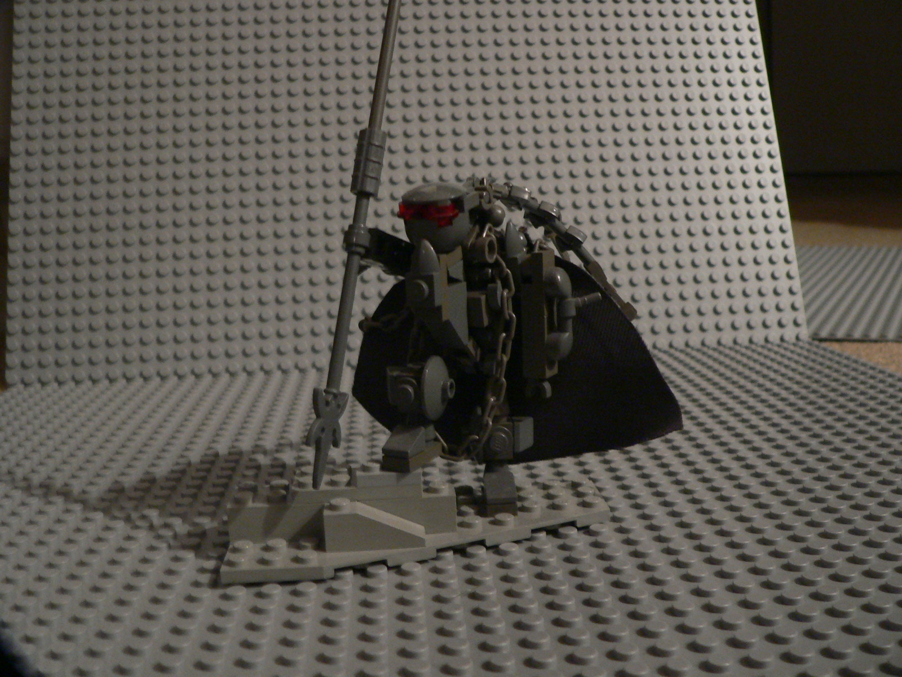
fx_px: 990
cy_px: 338
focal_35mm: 38
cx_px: 451
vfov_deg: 37.7
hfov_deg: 49.0
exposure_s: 1/4
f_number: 2.8
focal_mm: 6.3
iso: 200
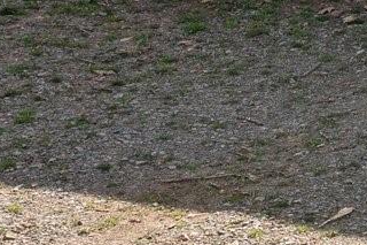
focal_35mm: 179
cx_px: 905
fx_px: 1824
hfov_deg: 10.0
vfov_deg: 7.2
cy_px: -358
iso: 100
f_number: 5.6
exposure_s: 1/640
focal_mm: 10.26
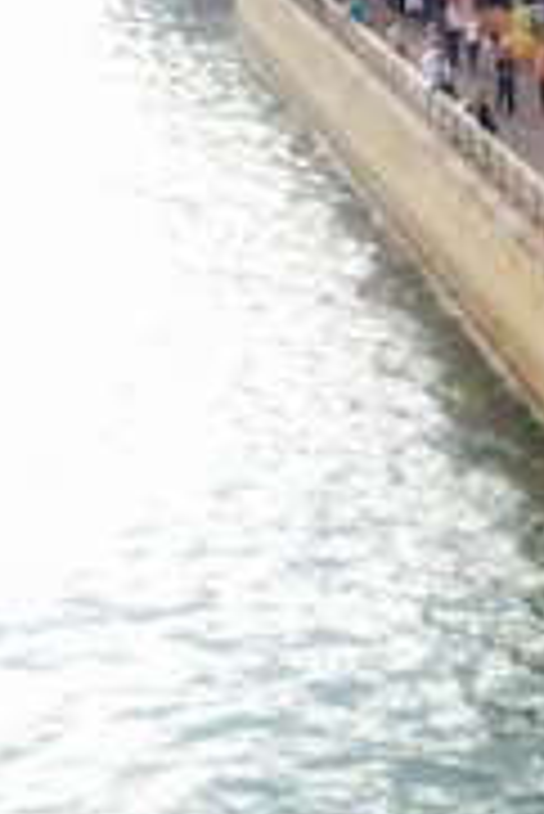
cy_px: 119
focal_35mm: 134
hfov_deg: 9.9
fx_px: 3031
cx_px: 827
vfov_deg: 15.2
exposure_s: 1/120
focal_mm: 3.85
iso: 125
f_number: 2.8
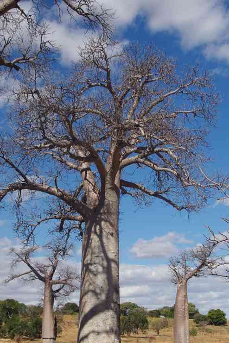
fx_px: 553
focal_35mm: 58
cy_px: 209
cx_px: 95
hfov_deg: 23.4
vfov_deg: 34.3
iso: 200
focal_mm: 29.4
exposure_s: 1/125
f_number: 11
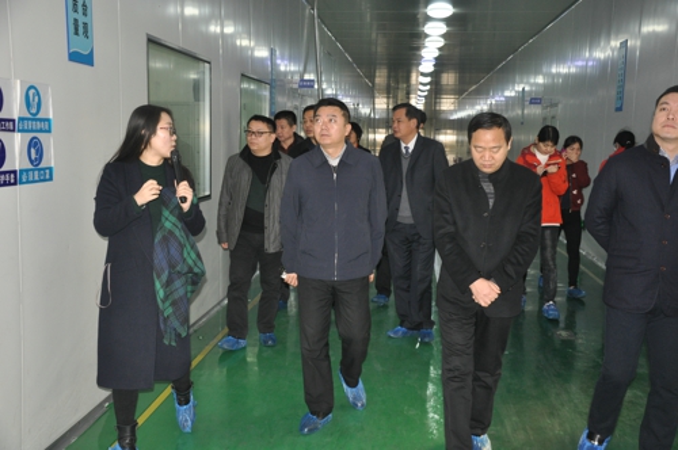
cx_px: 339
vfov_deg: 34.1
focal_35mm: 39
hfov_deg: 49.6
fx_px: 734
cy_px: 225
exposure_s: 1/60
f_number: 4
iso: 800
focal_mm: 26
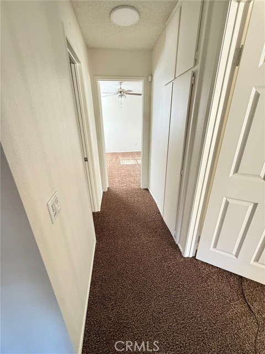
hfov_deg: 85.7
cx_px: 132
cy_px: 177
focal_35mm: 14
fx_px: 143
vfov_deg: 102.1
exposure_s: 1/94
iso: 400
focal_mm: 2.22
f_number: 2.2
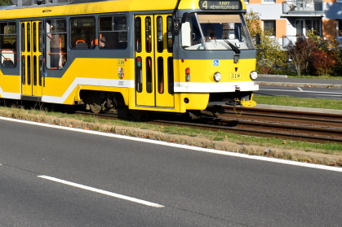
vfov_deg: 15.0
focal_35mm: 88
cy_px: -41
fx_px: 836
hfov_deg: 22.8
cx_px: 74
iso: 200
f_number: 10
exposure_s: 1/400
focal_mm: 24
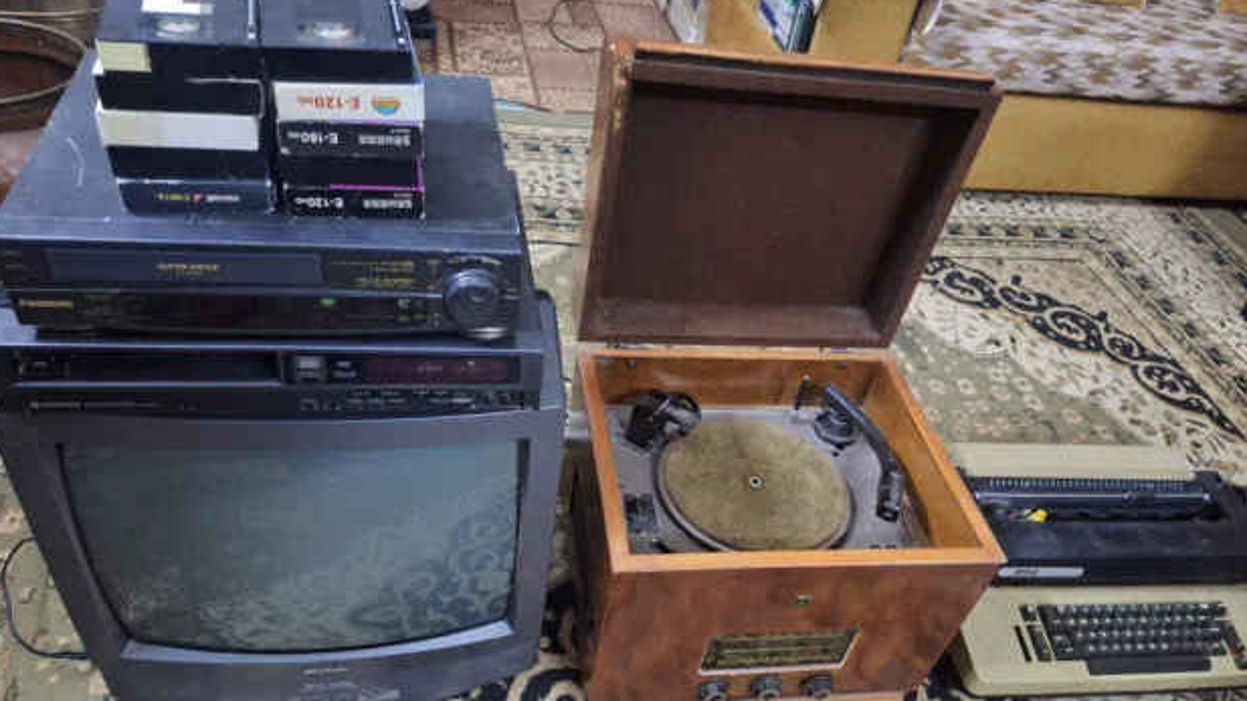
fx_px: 860
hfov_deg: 71.9
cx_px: 637
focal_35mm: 26
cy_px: 426
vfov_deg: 44.1
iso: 640
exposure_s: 1/20
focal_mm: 5.54
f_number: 1.8
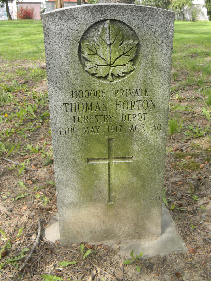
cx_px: 106
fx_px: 333
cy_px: 140
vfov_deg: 45.8
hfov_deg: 35.1
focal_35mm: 41
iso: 80
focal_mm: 7.3
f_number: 3.8
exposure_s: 1/118
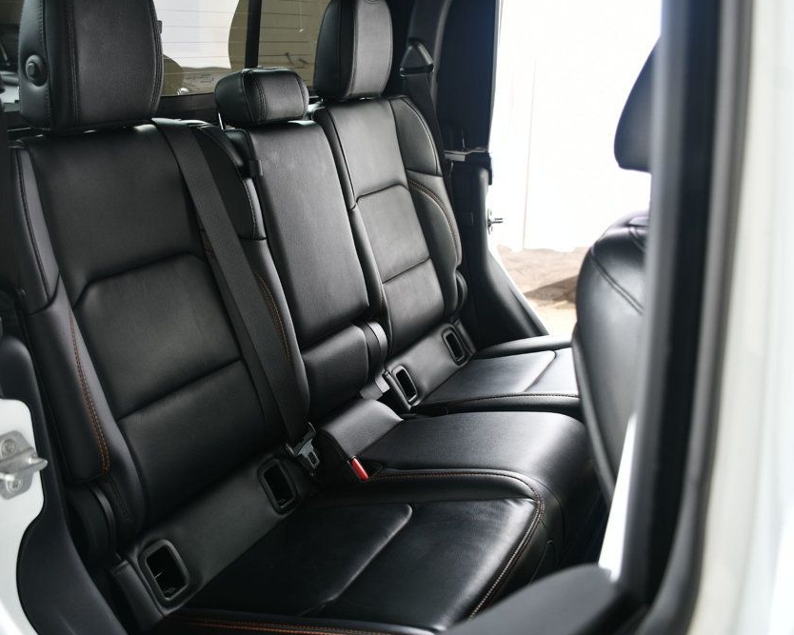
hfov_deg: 47.7
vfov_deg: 39.2
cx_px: 326
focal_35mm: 38
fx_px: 893
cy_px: 321
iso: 100
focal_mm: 22
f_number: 3.5
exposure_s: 1/160
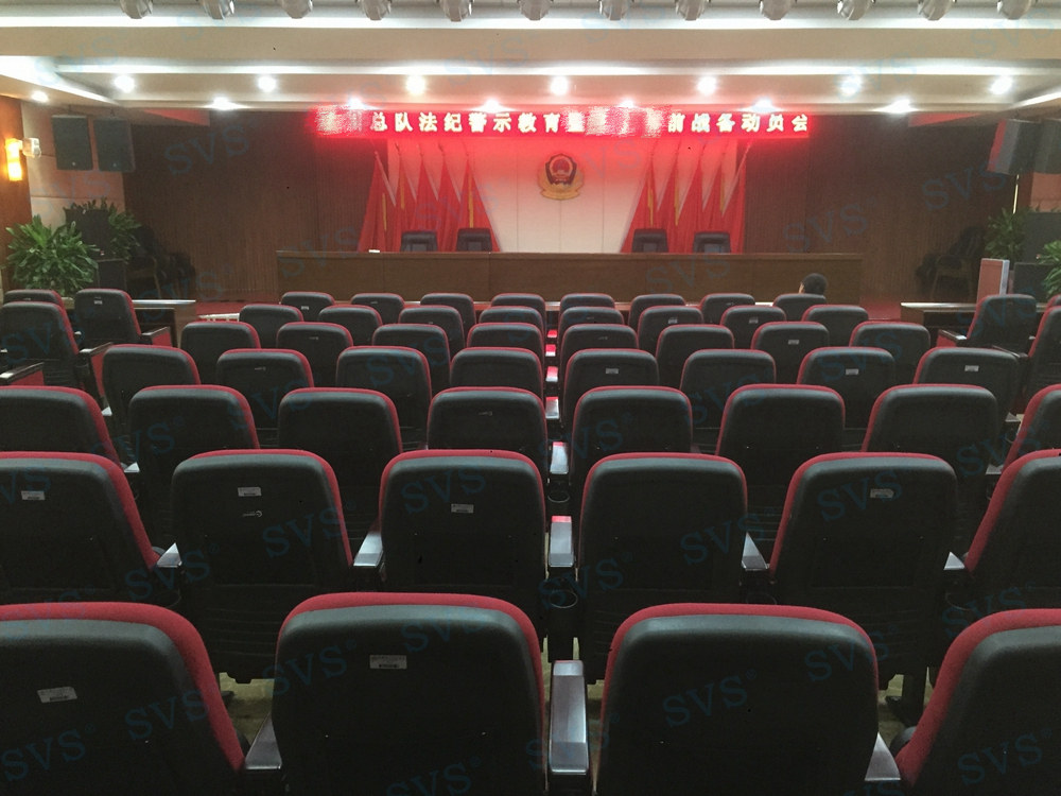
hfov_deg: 61.7
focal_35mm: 29
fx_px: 889
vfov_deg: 48.2
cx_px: 530
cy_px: 398
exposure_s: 1/20
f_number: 2.2
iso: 250
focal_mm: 4.15
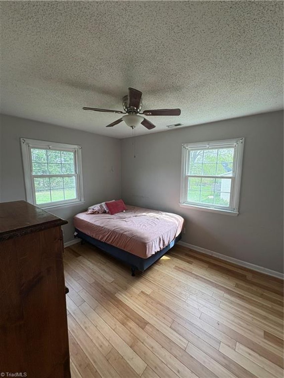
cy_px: 189
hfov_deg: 85.7
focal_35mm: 14
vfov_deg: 102.1
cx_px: 142
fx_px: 153
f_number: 2.2
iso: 80
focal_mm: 2.22
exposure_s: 1/120
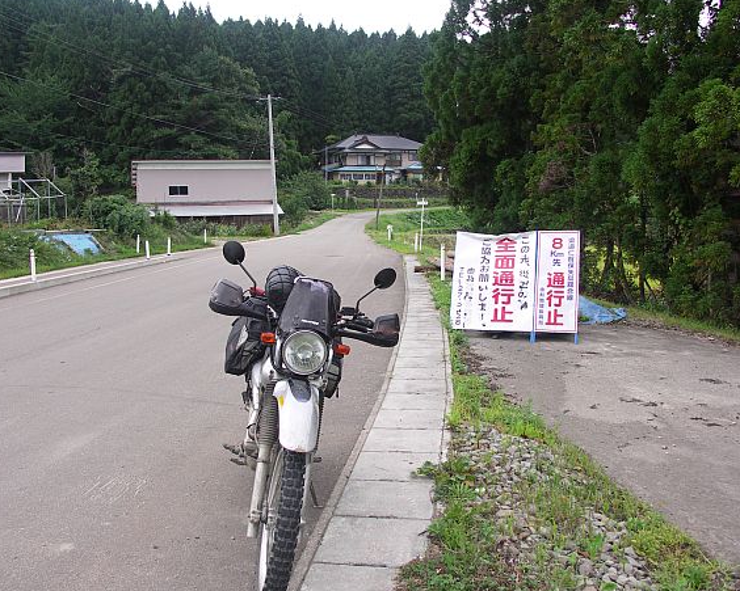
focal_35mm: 31
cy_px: 308
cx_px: 344
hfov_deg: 57.1
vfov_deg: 47.1
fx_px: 679
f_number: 3.5
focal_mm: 7.2
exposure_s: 1/80
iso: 50
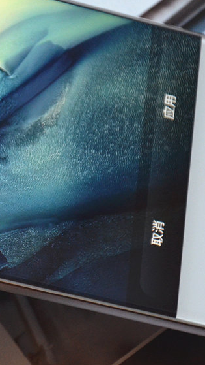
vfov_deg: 6.1
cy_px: 120
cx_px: -77
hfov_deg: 3.4
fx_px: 3408
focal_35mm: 353
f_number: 5.6
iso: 1600
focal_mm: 105
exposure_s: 1/40
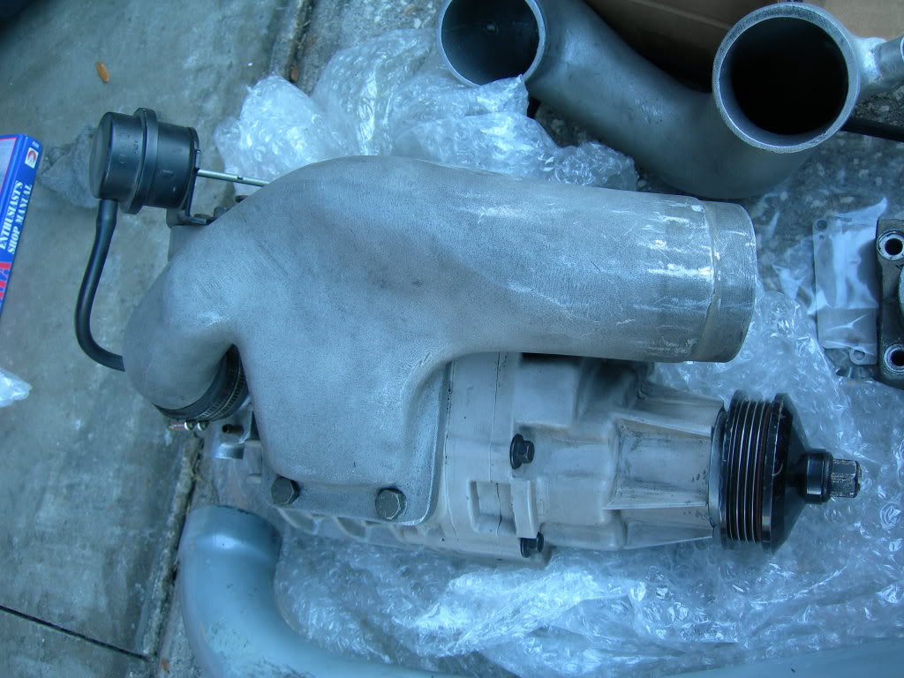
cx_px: 452
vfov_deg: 37.7
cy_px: 339
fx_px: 992
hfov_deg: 49.0
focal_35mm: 38
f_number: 2.8
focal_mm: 7.8
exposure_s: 1/32
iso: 50
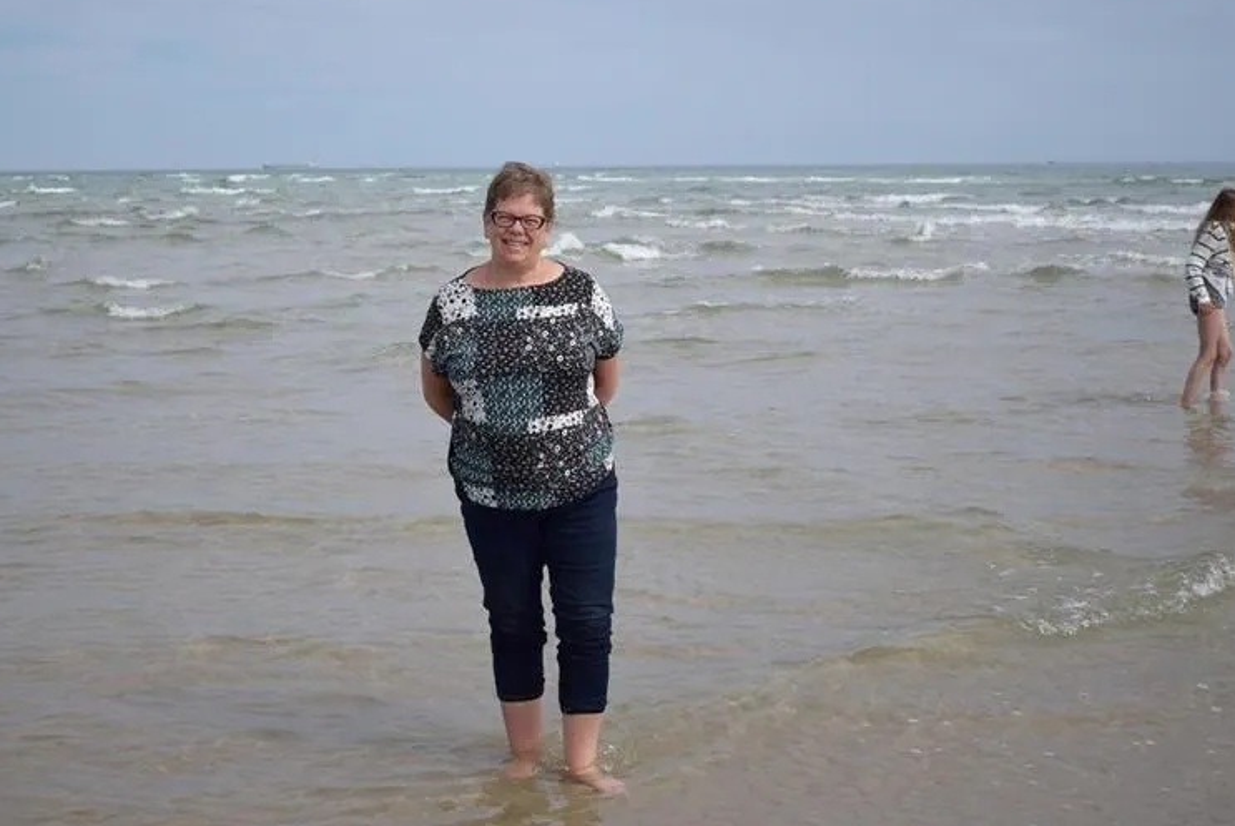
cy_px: 307
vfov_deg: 23.1
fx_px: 2017
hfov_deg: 34.0
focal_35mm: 59
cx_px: 550
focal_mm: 27
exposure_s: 1/3200
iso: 200
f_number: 4
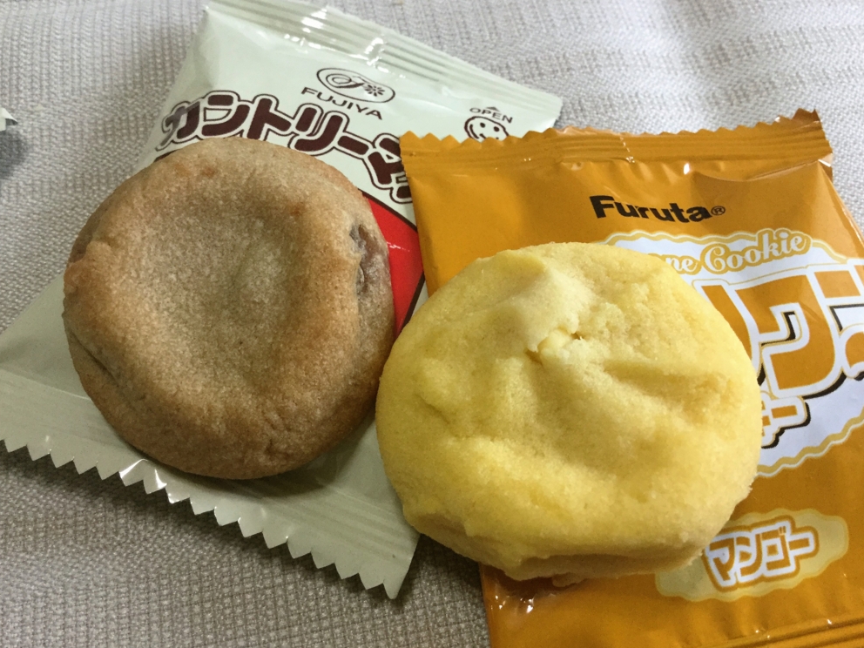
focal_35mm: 32
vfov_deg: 44.2
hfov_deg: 56.8
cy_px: 322
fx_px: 799
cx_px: 429
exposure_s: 1/30
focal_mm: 3.3
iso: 100
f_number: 2.4
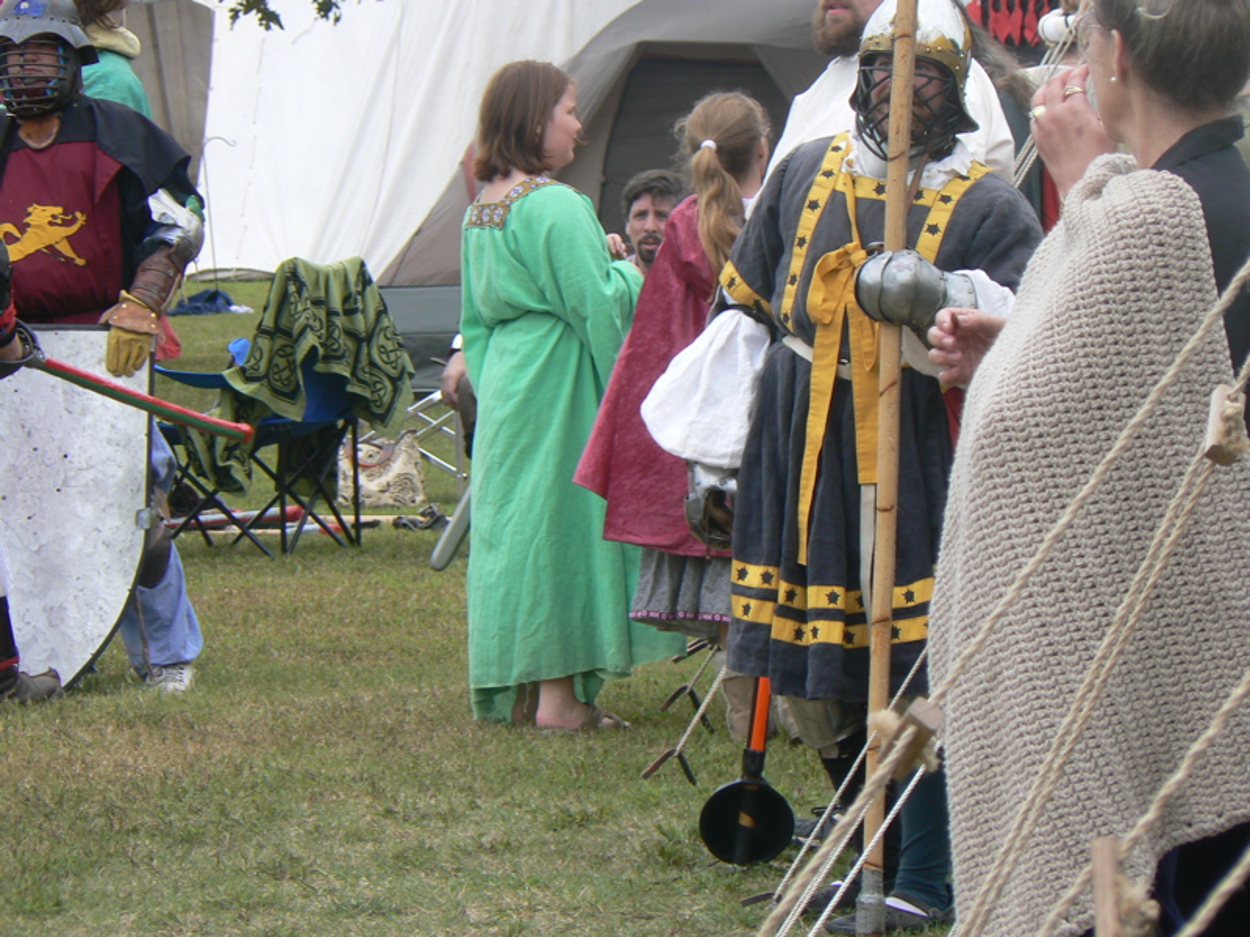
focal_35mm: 260
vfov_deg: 5.7
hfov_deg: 7.6
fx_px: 9389
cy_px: 468
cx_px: 625
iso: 80
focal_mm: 43.3
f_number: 5.6
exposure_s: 1/160
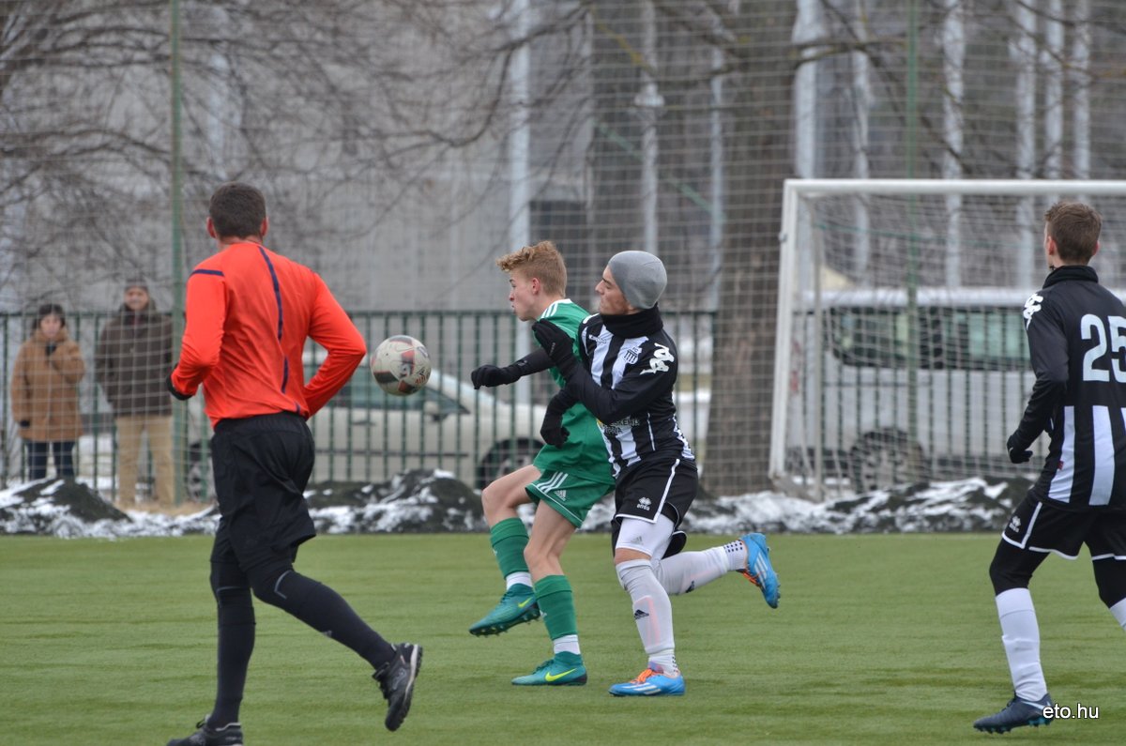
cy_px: 373
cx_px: 563
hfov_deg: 6.3
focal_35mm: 330
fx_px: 10301
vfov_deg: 4.1
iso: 500
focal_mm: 220
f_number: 5.3
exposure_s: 1/800
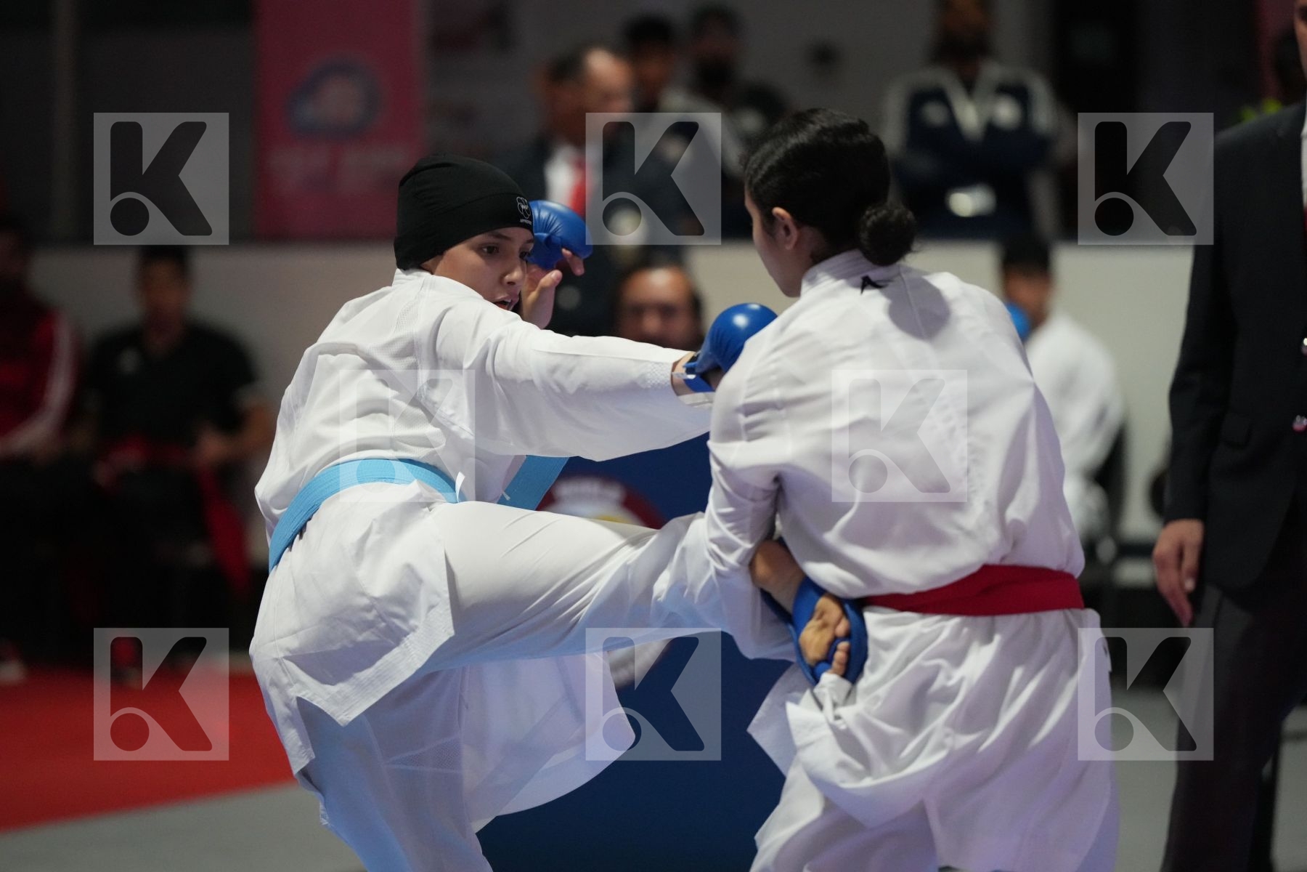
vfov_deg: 6.9
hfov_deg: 10.3
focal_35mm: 200
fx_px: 7261
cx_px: 654
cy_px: 436
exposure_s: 1/800
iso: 8000
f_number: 2.8
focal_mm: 200
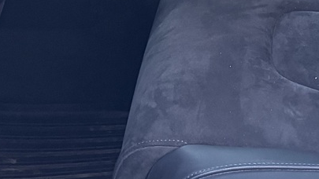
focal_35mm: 93
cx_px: 380
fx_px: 787
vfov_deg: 11.7
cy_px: -172
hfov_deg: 21.4
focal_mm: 6.76
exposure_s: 1/37
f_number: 1.78
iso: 800
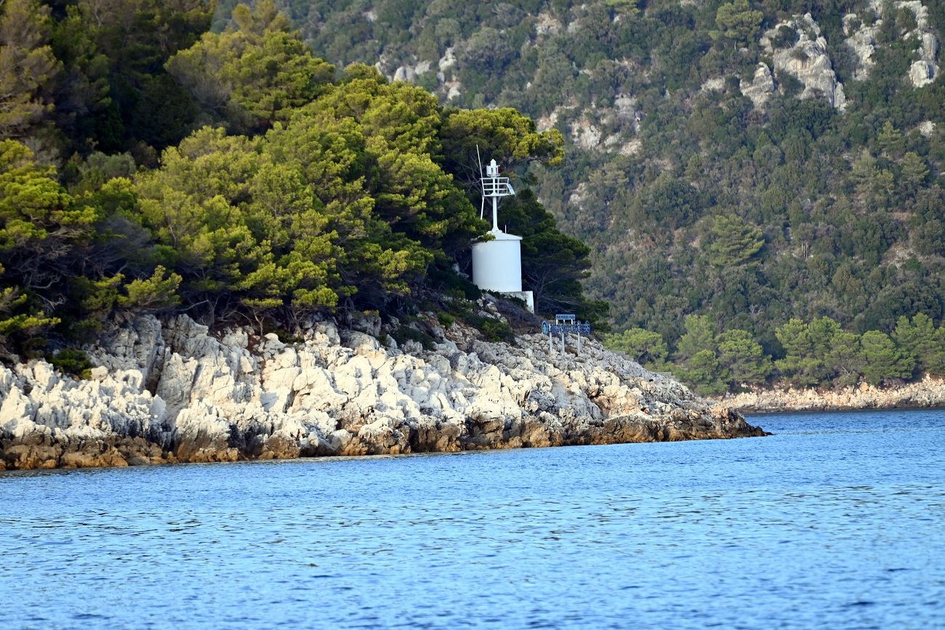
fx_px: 7875
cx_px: 472
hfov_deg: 6.9
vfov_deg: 4.6
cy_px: 315
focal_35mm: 300
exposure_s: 1/500
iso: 500
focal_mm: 300
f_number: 5.6
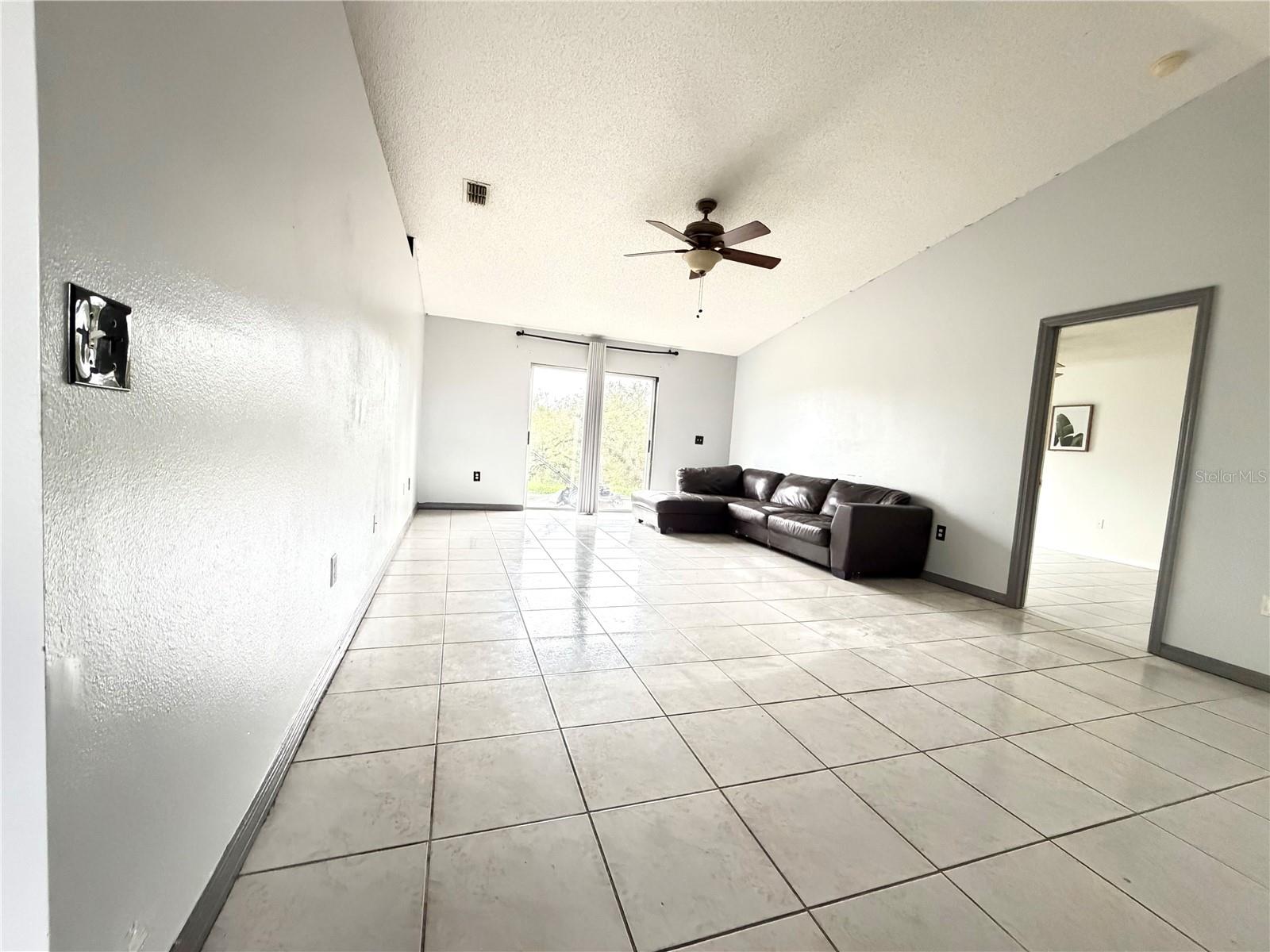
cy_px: 476
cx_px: 635
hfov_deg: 102.1
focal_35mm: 14
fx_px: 514
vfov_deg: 85.7
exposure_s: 1/60
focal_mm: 2.22
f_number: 2.2
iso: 800
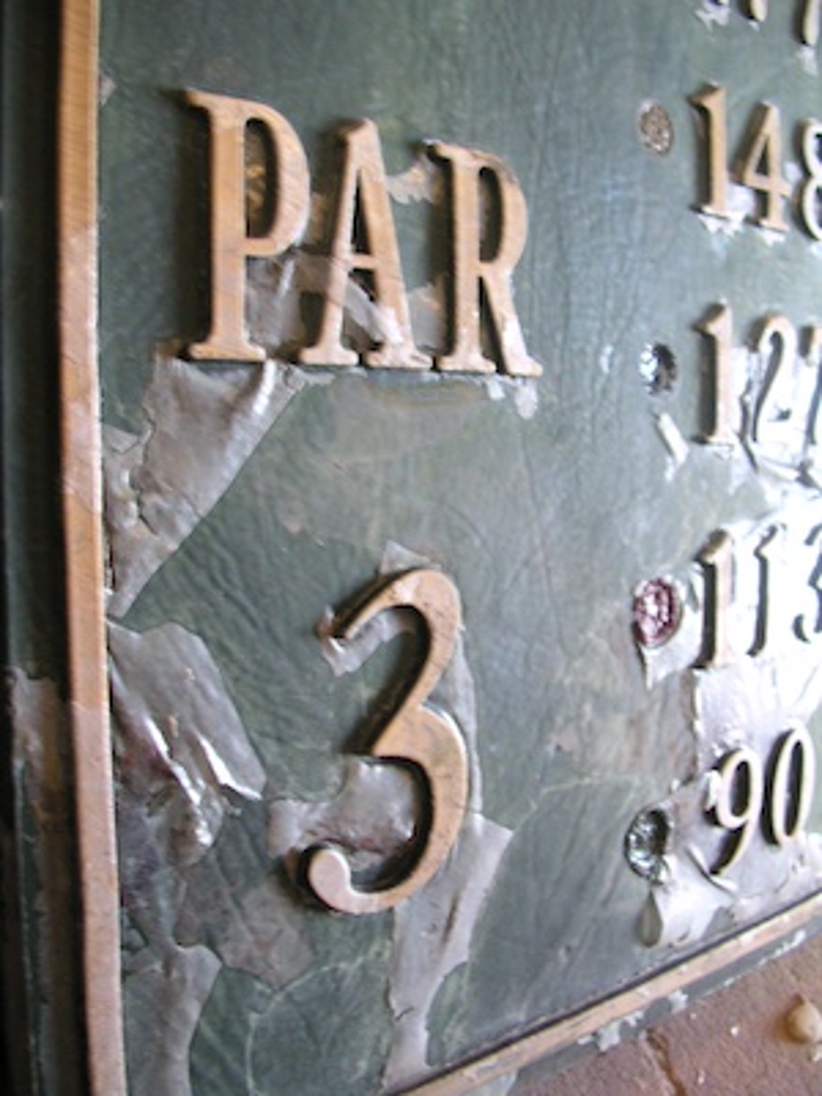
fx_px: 1171
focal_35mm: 37
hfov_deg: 38.7
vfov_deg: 50.1
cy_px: 548
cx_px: 411
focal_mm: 5.6
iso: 112
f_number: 2.7
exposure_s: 1/4.2
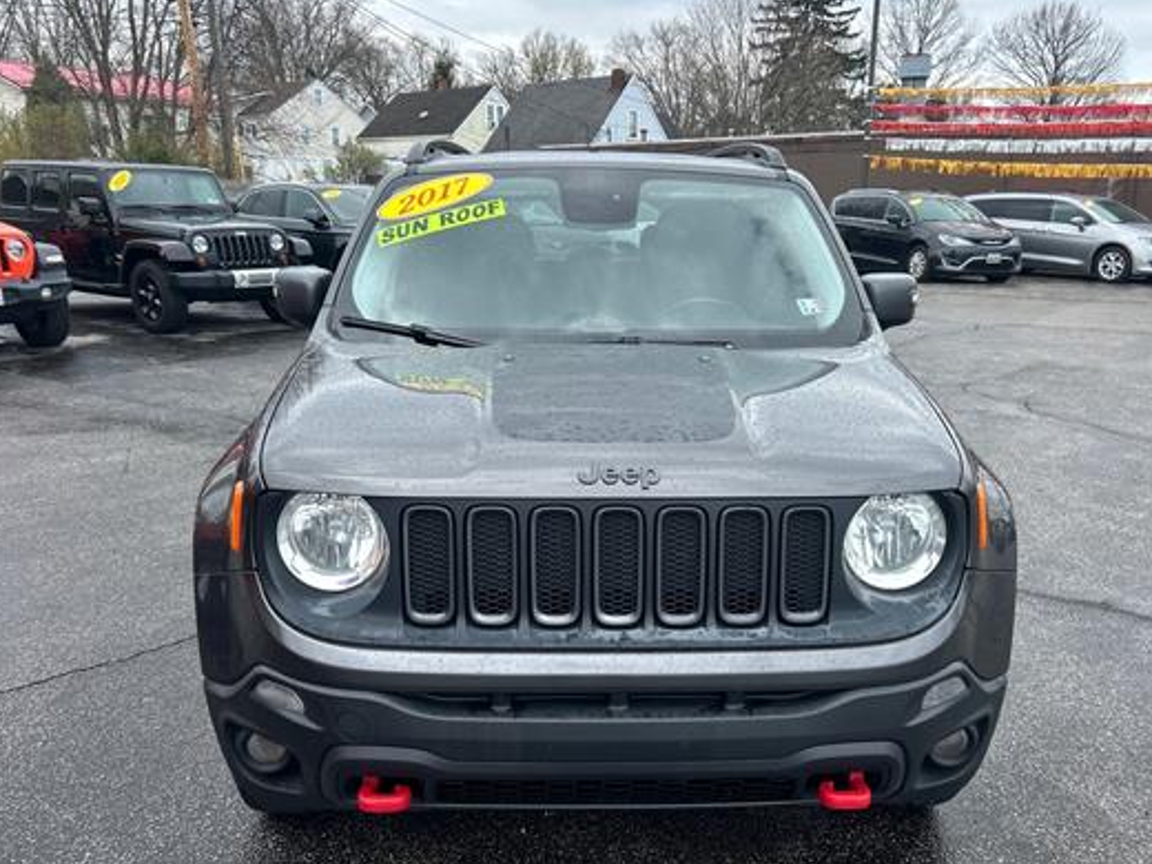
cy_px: 479
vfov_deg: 44.1
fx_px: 1065
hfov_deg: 56.7
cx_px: 623
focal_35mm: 32
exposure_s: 1/1295
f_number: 1.5
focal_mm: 5.7
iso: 50
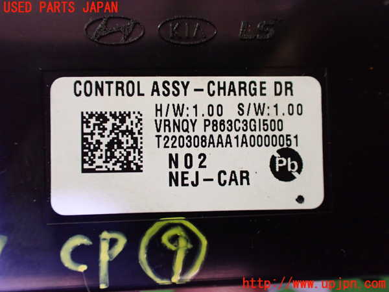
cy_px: 146
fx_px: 337
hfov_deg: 60.0
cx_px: 194
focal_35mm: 30
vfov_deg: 46.8
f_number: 2.3
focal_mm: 5.4
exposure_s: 1/30
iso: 1000
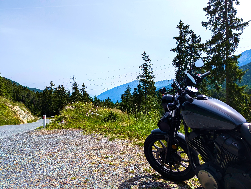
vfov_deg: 56.9
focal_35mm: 24
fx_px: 174
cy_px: 94
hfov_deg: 71.5
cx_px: 126
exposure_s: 1/2899
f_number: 1.85
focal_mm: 6.81
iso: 47
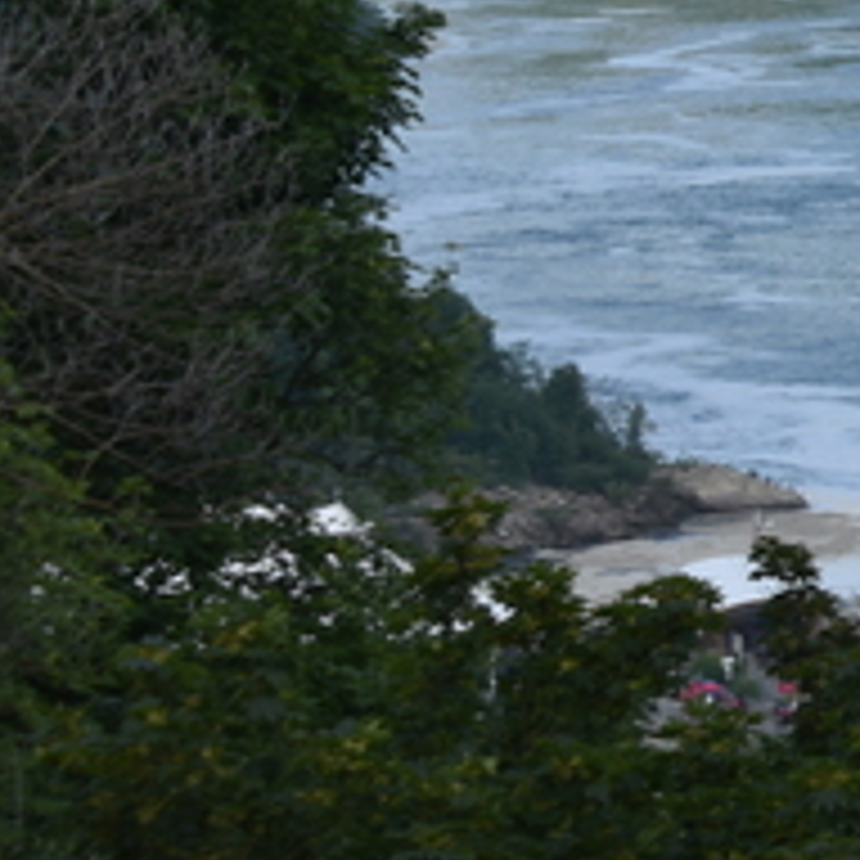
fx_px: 7224
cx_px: 2769
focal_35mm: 257
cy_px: -162
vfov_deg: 6.8
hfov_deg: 6.2
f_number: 7.1
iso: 100
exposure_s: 1/200
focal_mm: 45
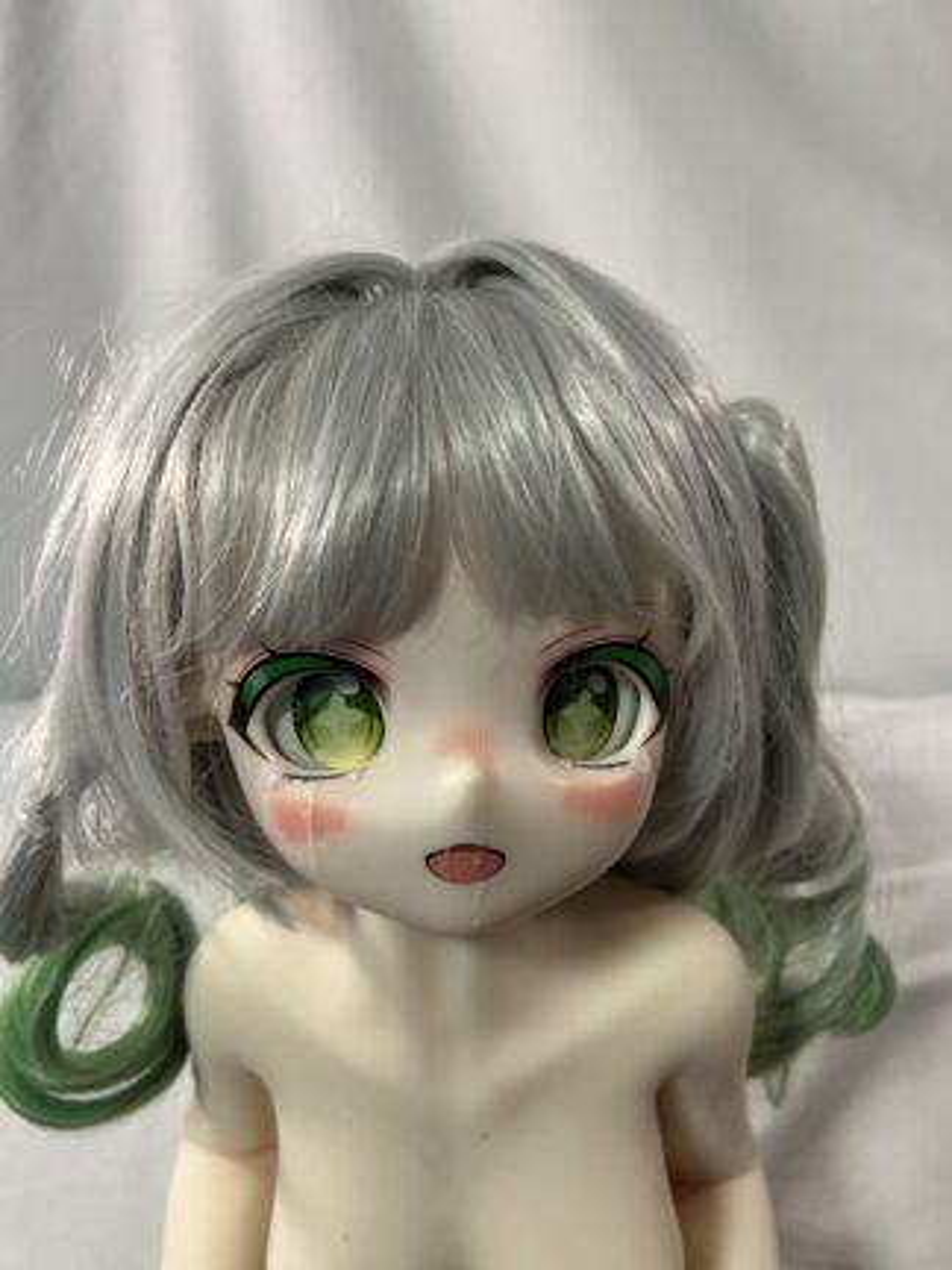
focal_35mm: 26
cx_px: 476
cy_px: 635
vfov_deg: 67.3
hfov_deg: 53.1
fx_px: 953
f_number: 1.5
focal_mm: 5.7
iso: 125
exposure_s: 1/121
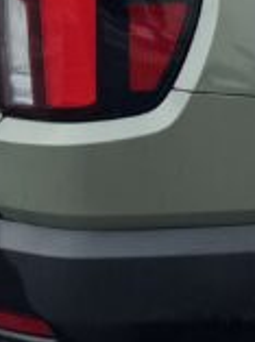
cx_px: 610
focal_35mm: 157
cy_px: -70
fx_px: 1548
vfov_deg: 12.3
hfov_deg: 8.6
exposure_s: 1/2833
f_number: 1.78
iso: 80
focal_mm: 6.76
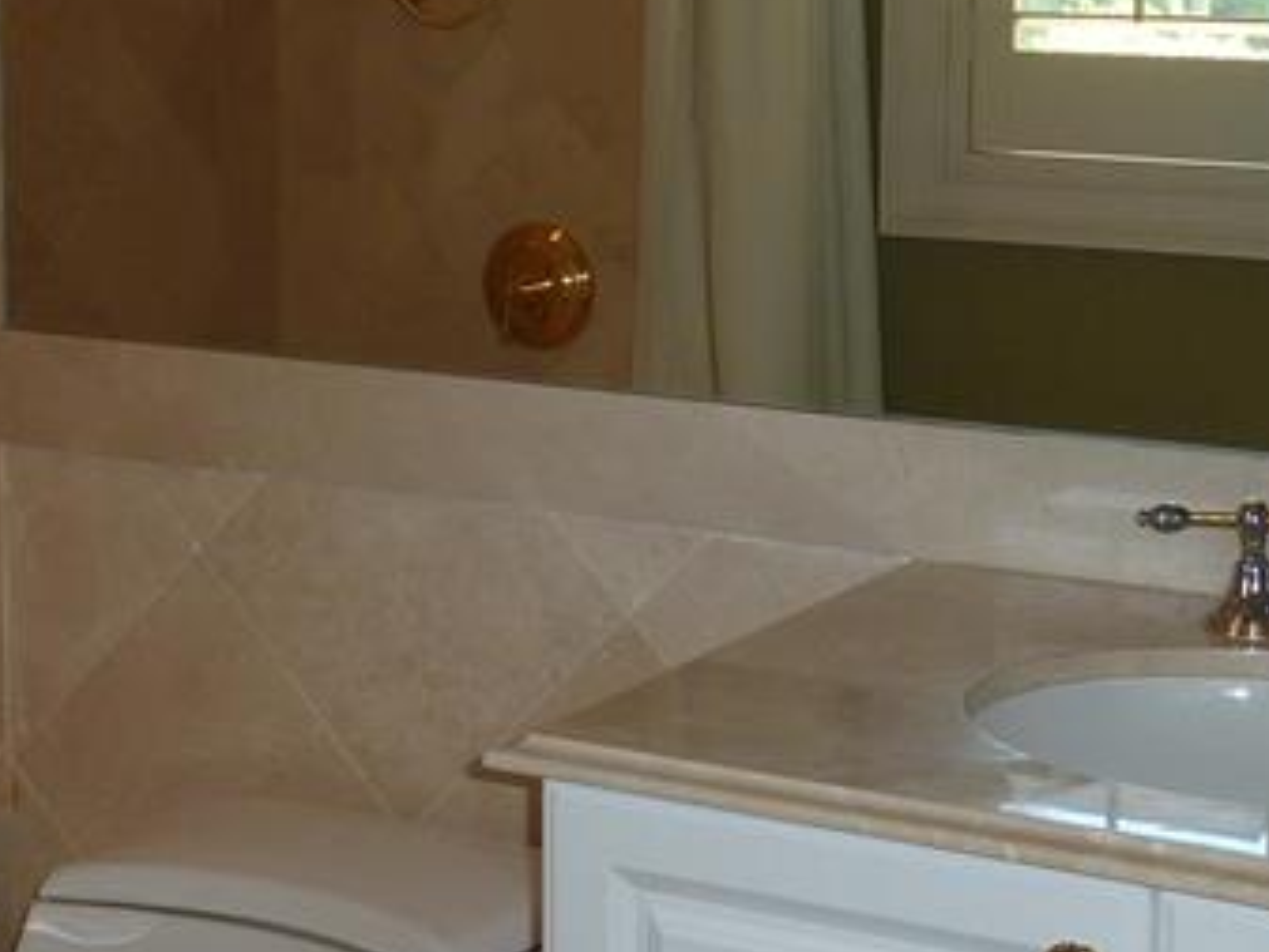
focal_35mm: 76
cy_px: 301
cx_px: 783
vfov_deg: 19.3
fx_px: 2787
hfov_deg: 25.6
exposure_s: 1/30
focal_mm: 4.1
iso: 100
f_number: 3.3
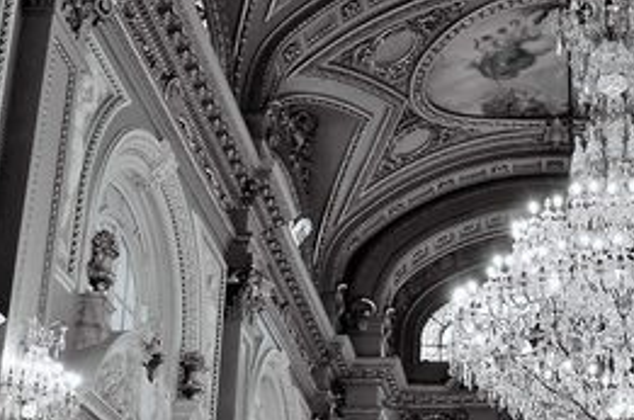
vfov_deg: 20.9
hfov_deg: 31.1
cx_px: 561
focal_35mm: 62
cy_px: 443
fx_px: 1090
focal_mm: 18
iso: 200
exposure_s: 1/15
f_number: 7.1
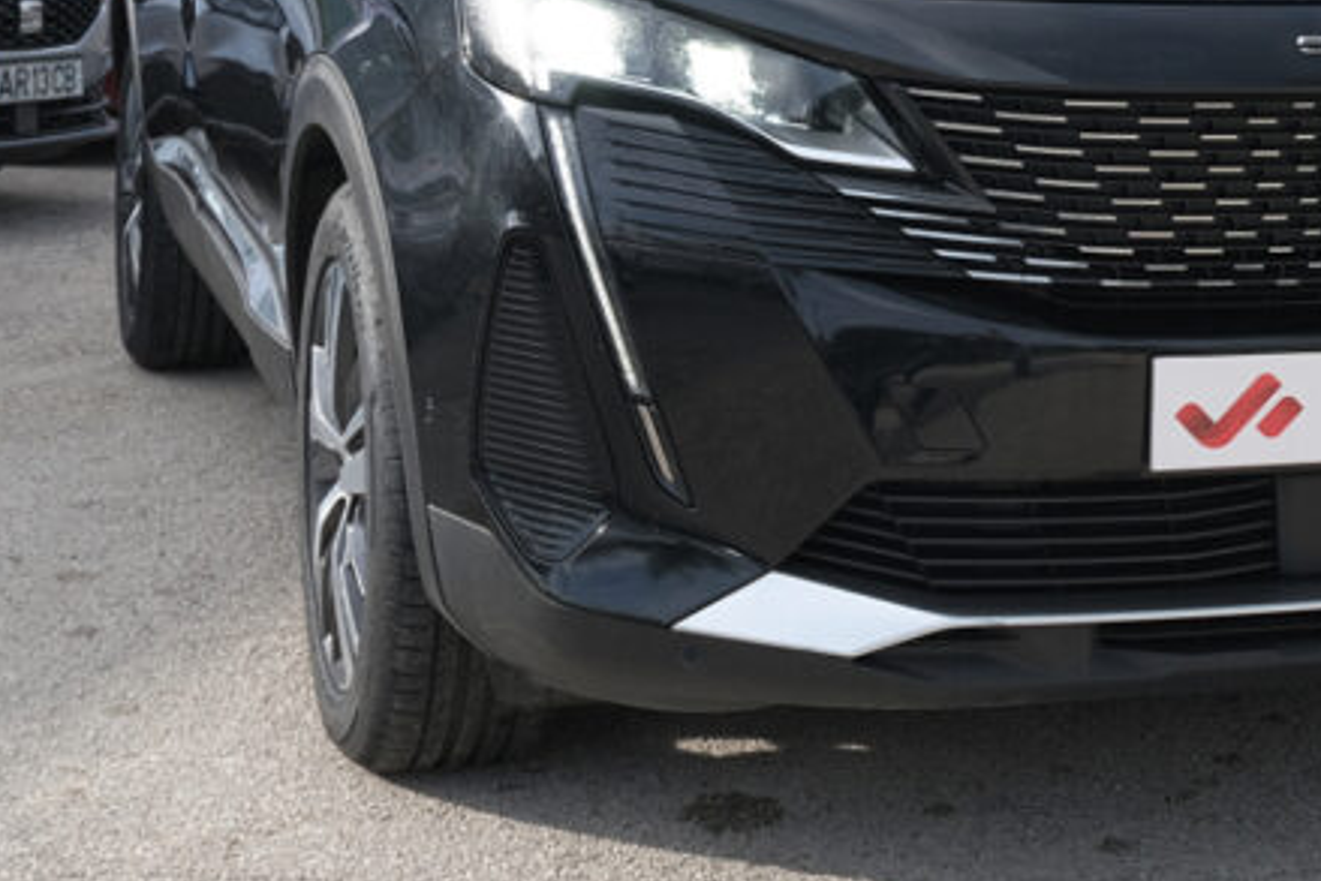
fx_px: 3083
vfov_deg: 16.1
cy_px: 92
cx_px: 1068
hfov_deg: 23.8
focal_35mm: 84
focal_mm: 24.2
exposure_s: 1/160
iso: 160
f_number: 8
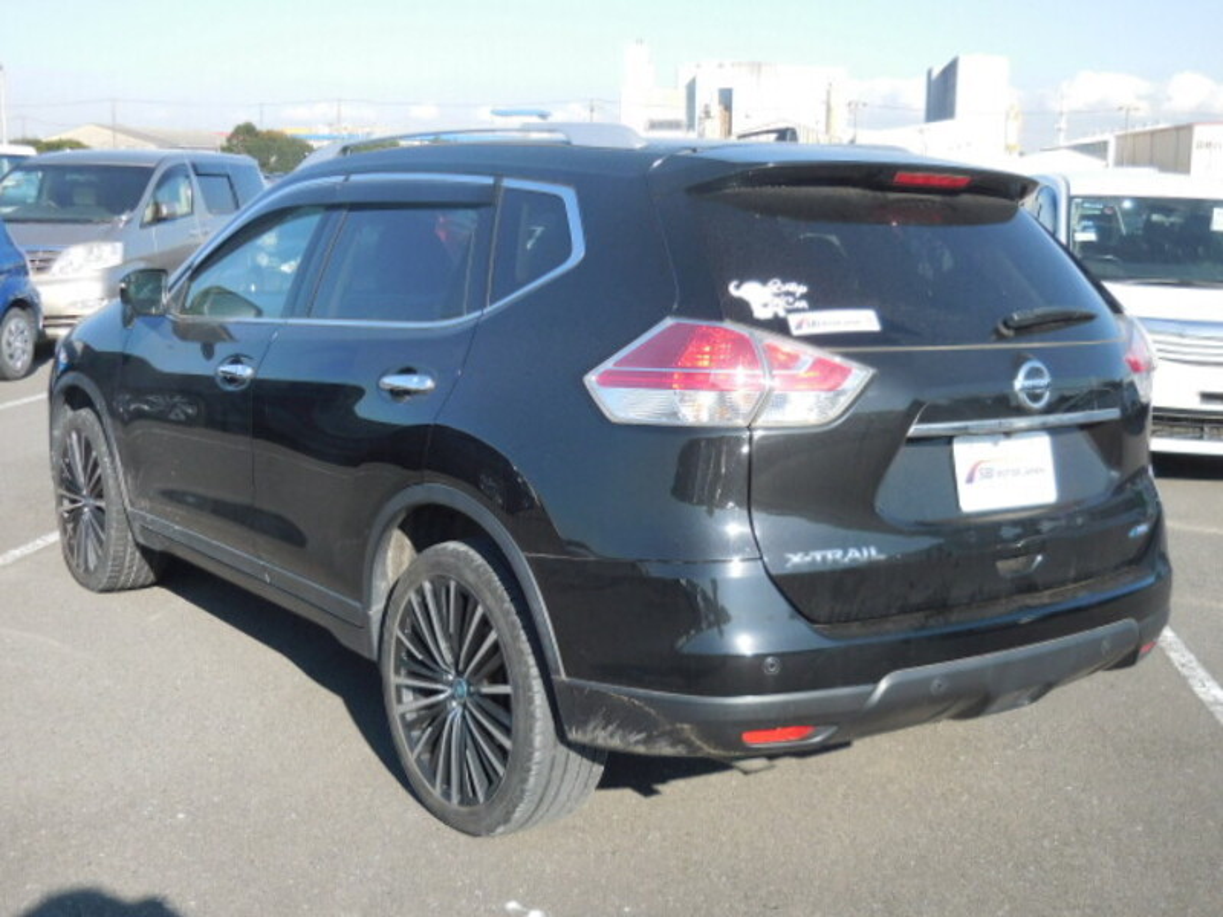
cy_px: 458
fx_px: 1590
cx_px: 612
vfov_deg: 32.2
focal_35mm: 45
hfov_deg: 42.1
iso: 125
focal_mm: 8.1
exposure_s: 1/400
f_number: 4.2
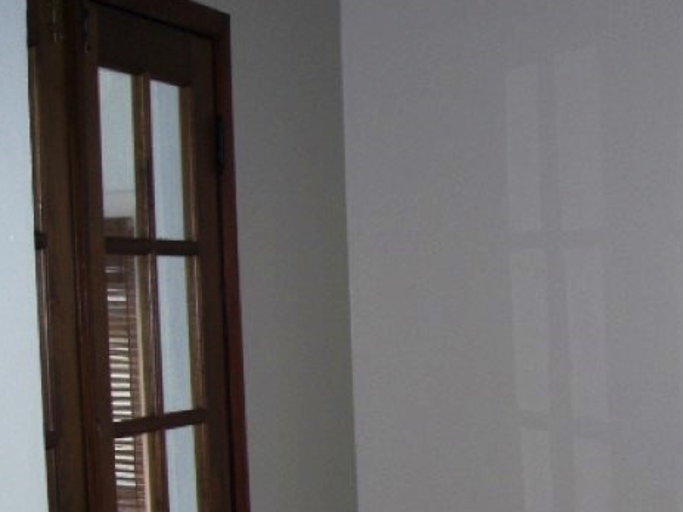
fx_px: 1657
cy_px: 537
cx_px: 701
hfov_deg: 22.3
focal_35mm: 84
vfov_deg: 17.1
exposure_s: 1/60
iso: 200
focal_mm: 7.9
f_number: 2.8
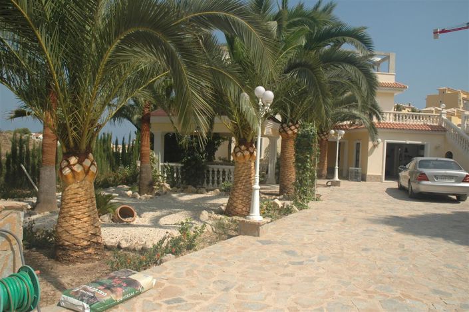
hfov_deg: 67.5
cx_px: 234
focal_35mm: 27
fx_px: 351
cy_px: 156
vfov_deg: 47.8
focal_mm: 18
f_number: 10
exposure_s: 1/400
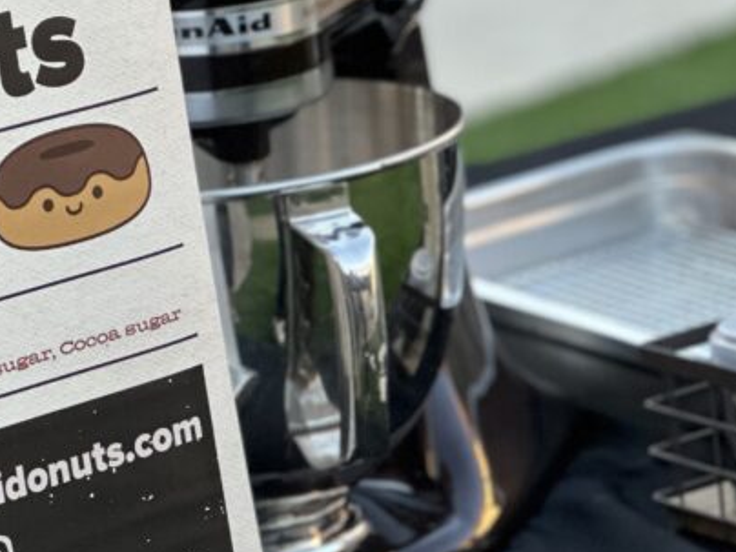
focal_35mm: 195
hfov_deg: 10.1
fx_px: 4146
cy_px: 226
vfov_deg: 7.6
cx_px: 166
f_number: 2.8
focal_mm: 9
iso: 160
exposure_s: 1/120
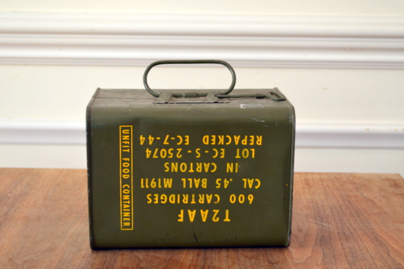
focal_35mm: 57
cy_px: 134
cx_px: 202
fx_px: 639
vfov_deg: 23.8
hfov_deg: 35.1
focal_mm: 38
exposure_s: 1/20
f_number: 5
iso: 400
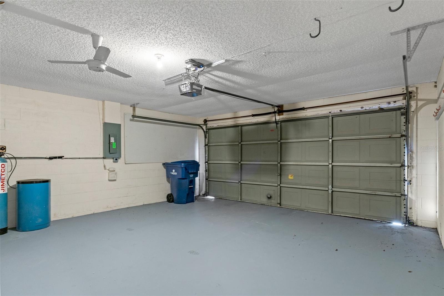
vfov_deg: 67.4
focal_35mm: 18
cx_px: 222
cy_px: 148
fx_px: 222
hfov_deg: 90.0
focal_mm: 12
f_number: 8
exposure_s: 5
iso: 320
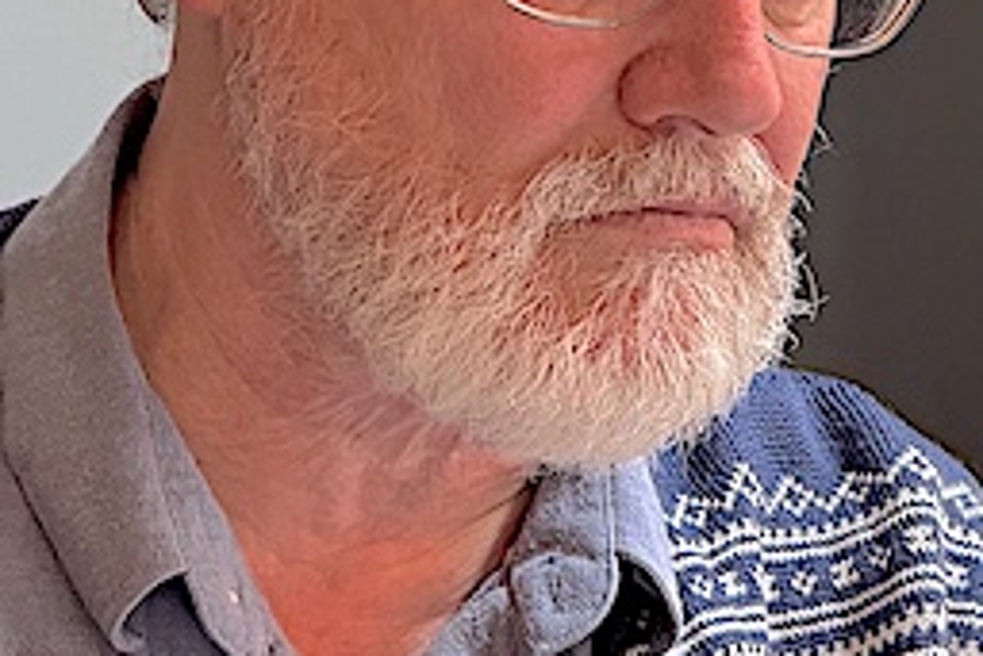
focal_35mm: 208
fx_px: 5683
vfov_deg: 6.6
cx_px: 553
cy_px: 63
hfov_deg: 9.9
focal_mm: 15.66
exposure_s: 1/33
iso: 800
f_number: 2.8
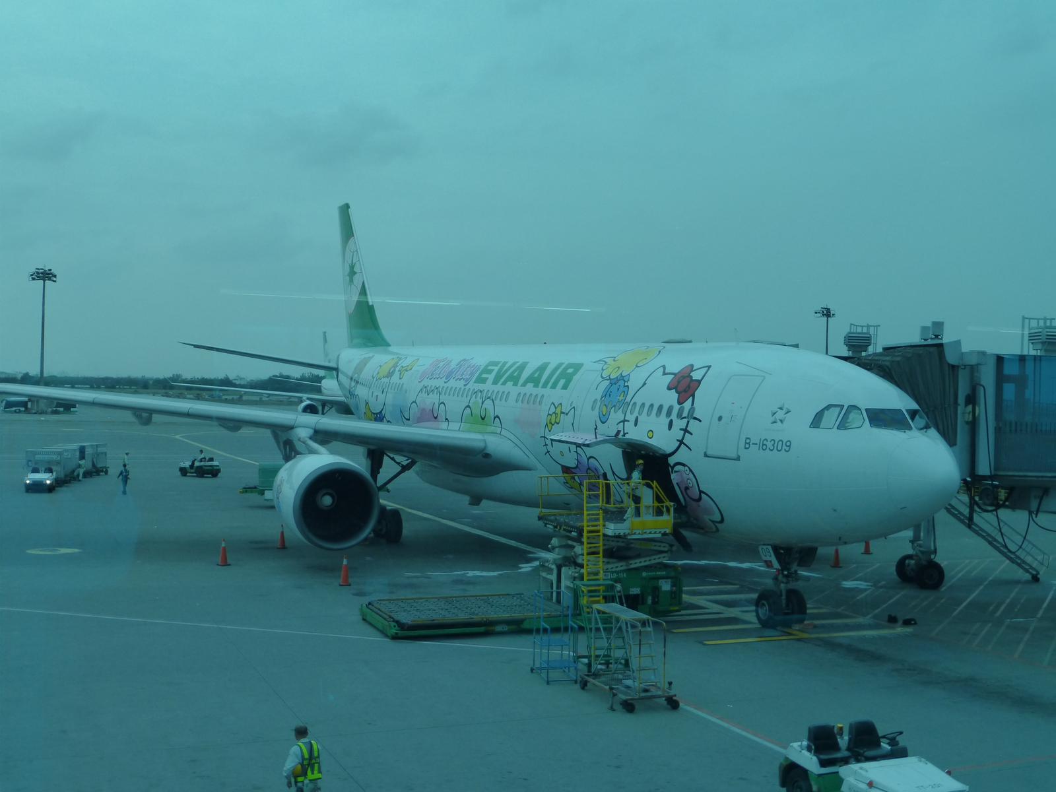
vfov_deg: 33.6
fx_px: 1312
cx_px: 528
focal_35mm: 43
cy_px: 396
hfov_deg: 43.9
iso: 200
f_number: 3.9
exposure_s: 1/320
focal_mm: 7.4
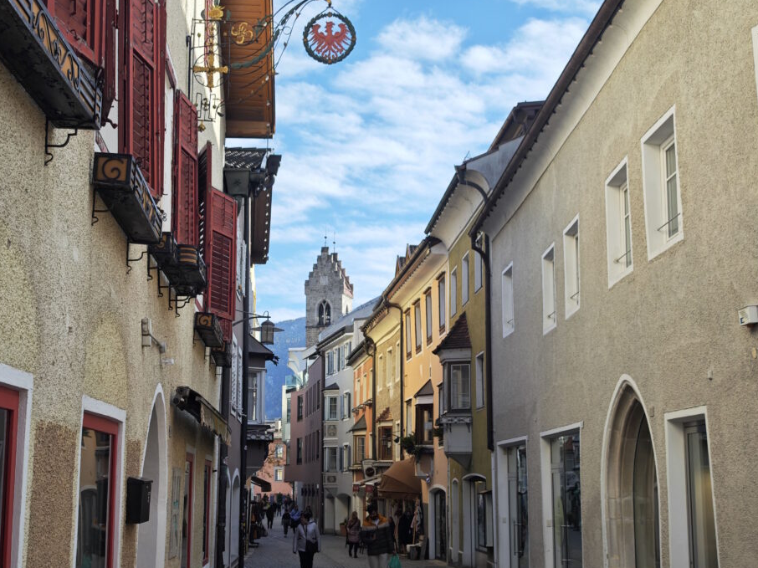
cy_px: 311
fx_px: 1138
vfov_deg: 28.0
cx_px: 379
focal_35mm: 52
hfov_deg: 36.8
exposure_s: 1/912
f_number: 2
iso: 50
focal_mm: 8.72
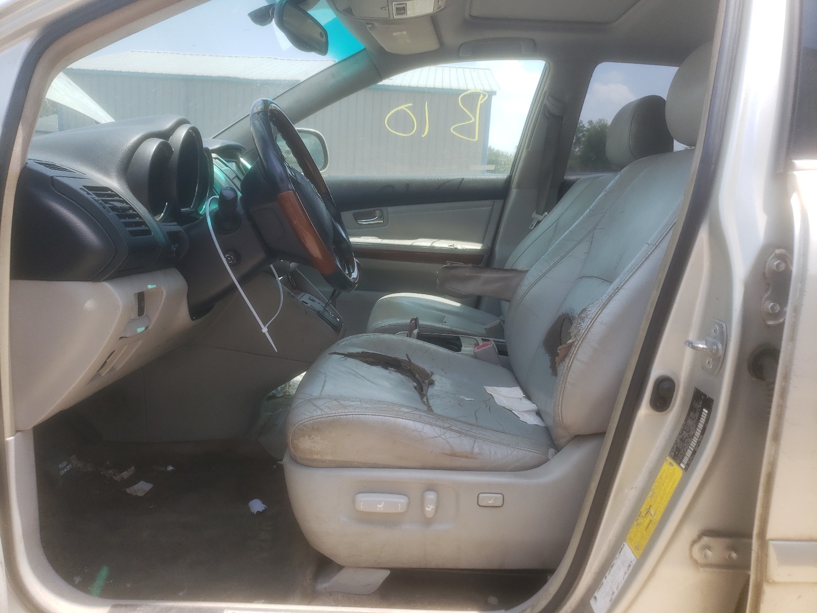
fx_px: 614
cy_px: 306
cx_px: 408
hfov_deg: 67.3
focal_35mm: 26
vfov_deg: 53.1
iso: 50
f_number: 1.5
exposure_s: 1/1000
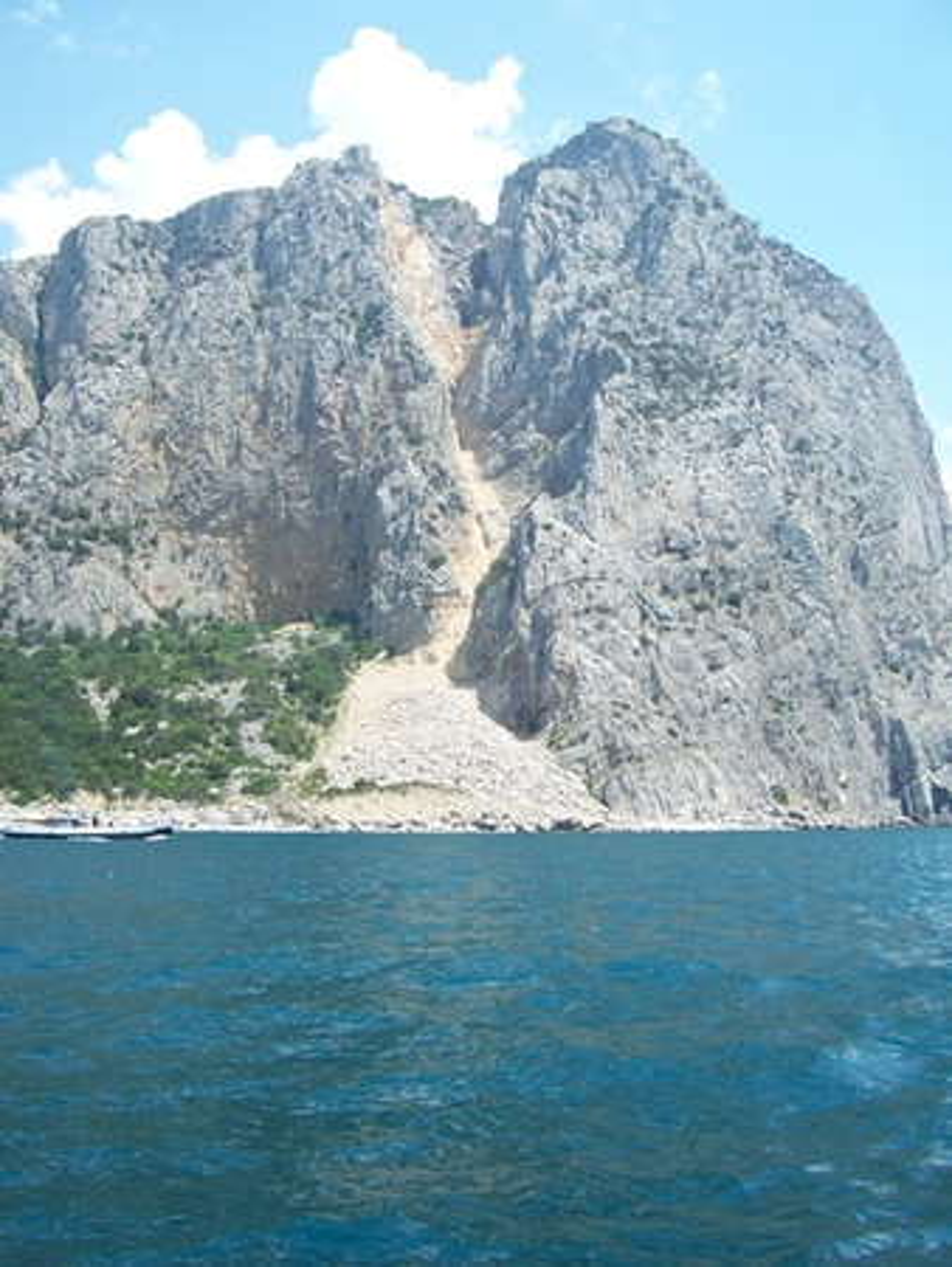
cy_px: 634
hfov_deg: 37.8
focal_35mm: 38
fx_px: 1392
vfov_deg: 49.0
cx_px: 476
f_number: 2.8
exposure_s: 1/800
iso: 80
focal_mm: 6.3
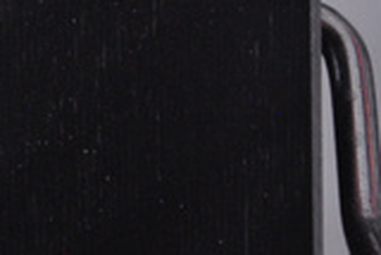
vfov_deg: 3.1
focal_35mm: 442
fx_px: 4686
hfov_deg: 4.6
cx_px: -14
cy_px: -13
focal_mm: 105
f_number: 9.5
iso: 3200
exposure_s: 1/125
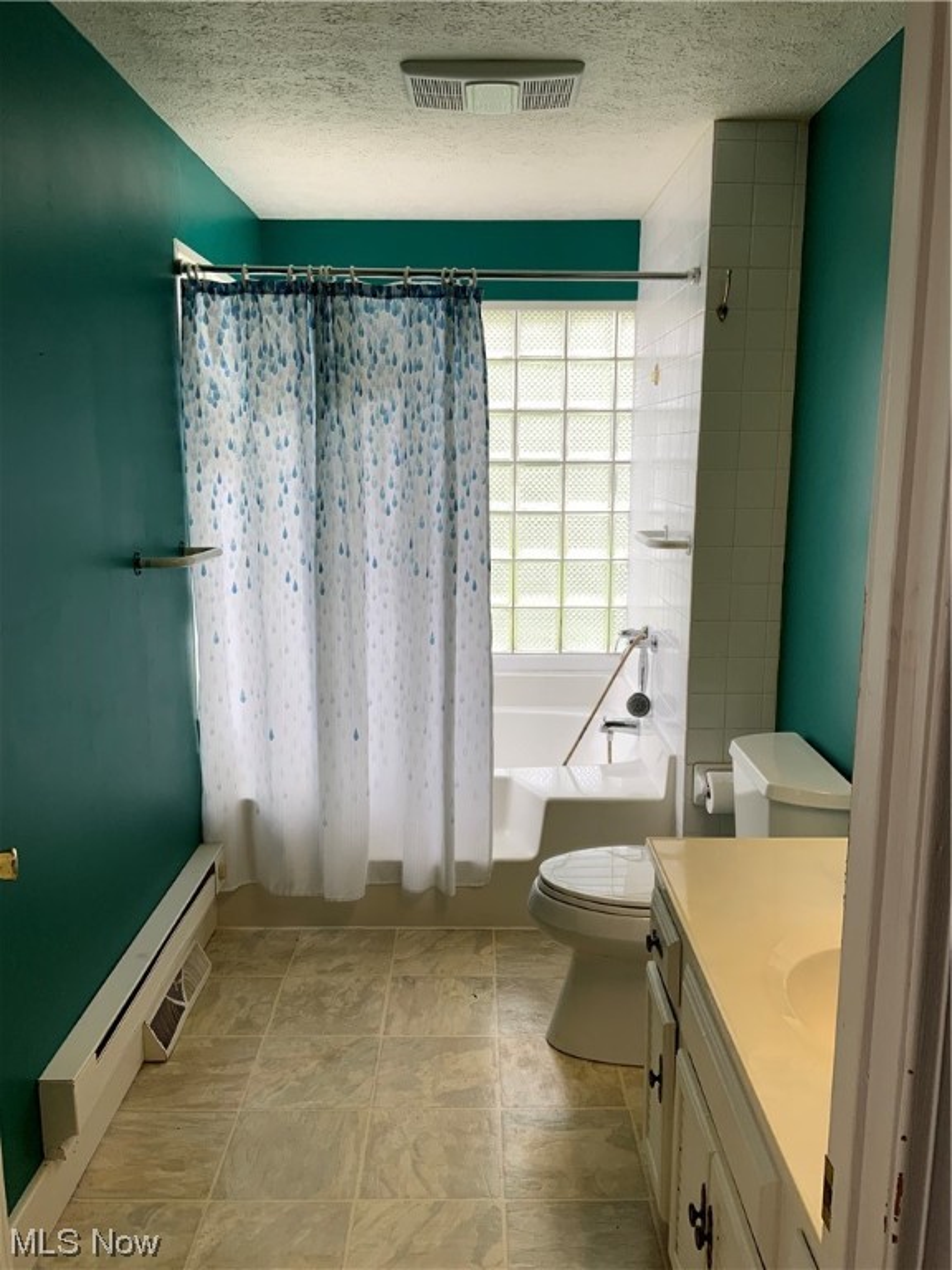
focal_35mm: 29
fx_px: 1063
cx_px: 476
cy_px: 635
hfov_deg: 48.2
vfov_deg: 61.7
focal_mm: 3
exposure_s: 1/120
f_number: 1.8
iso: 20
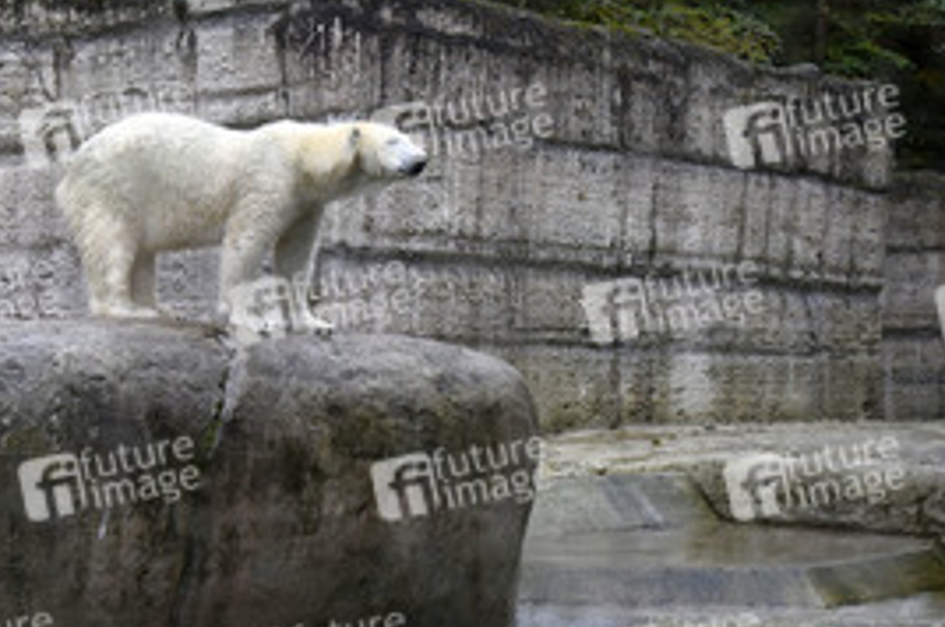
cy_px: 391
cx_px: 368
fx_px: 1678
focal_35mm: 64
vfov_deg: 21.1
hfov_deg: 31.3
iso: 2000
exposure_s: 1/160
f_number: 6.3
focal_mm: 38
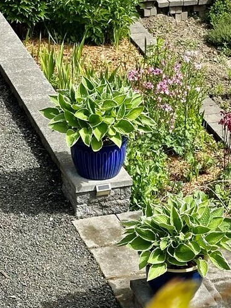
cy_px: 179
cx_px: 228
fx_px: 1264
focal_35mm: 142
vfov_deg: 13.9
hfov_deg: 10.4
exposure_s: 1/2160
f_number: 1.78
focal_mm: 6.86
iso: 64
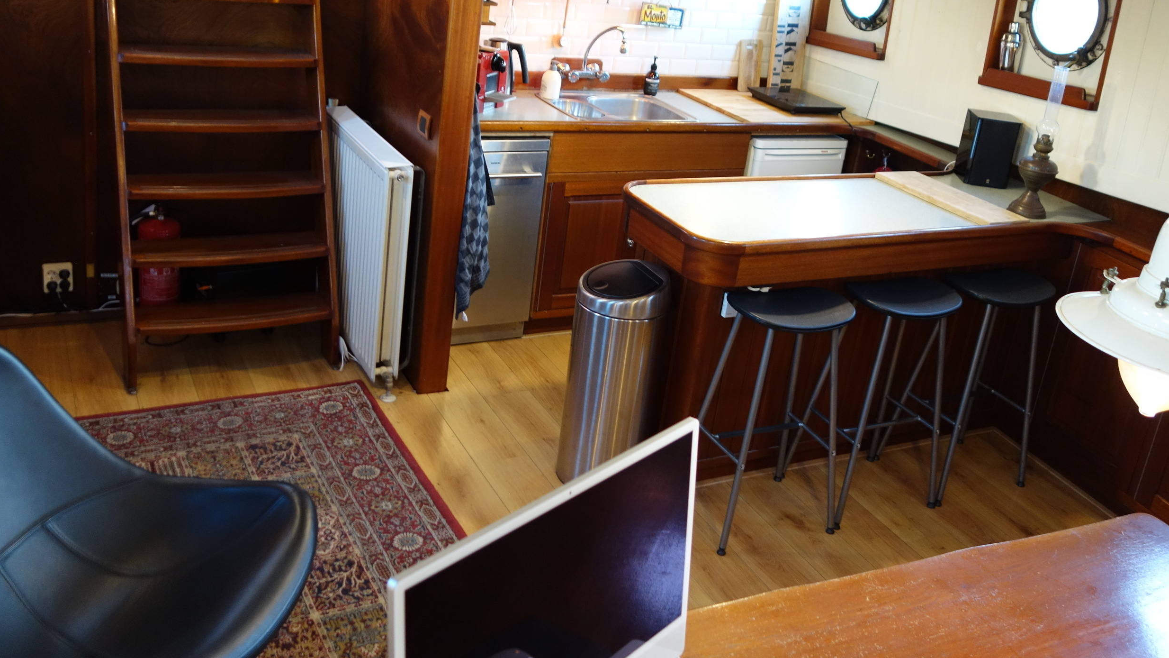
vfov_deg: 36.3
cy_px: 223
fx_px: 992
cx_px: 590
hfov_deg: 61.0
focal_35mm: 32
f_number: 2
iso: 640
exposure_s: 1/30
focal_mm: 10.91
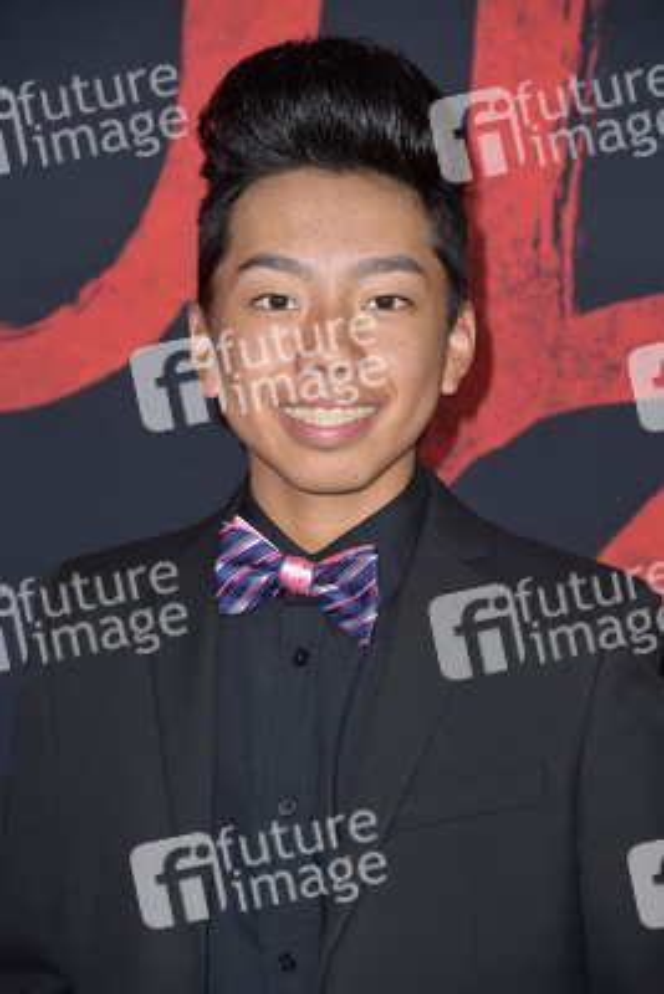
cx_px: 332
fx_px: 4699
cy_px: 497
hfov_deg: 8.1
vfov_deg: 12.1
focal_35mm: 170
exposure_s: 1/250
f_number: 7.1
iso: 400
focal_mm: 170
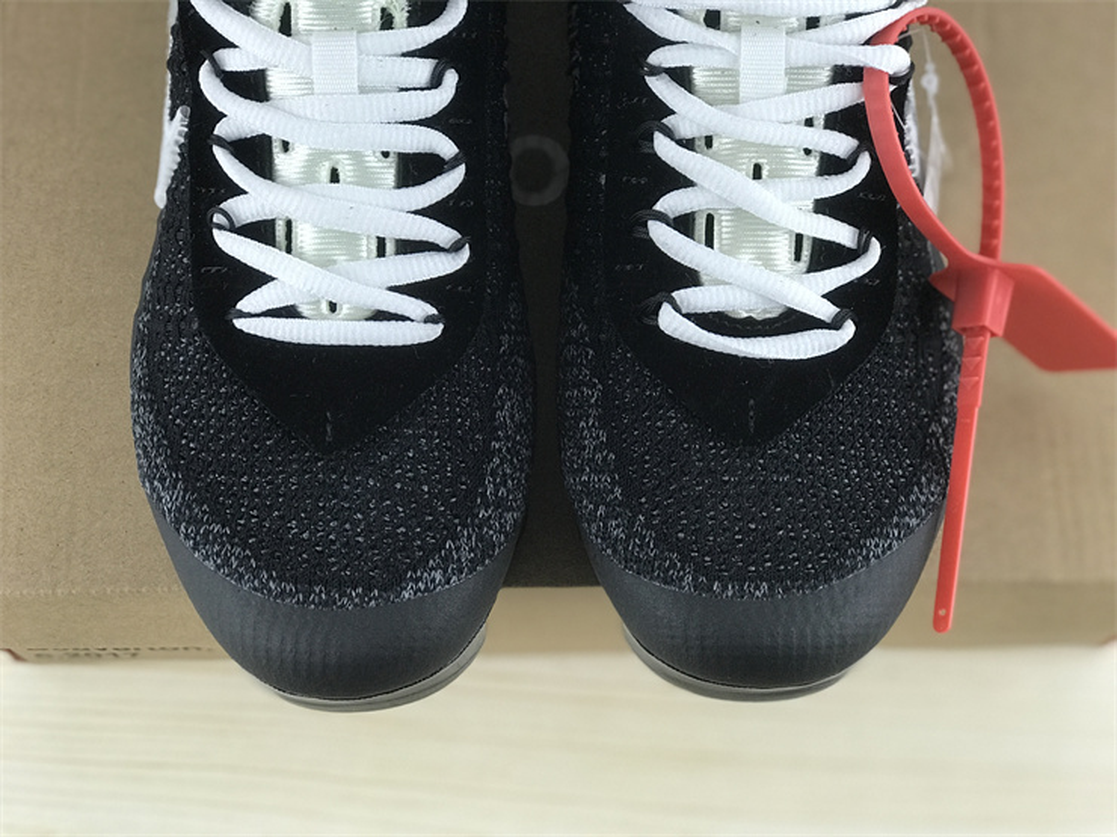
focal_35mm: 57
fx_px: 1839
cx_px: 558
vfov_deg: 25.7
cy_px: 418
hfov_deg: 33.8
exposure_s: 1/50
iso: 100
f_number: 2.8
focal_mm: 6.6
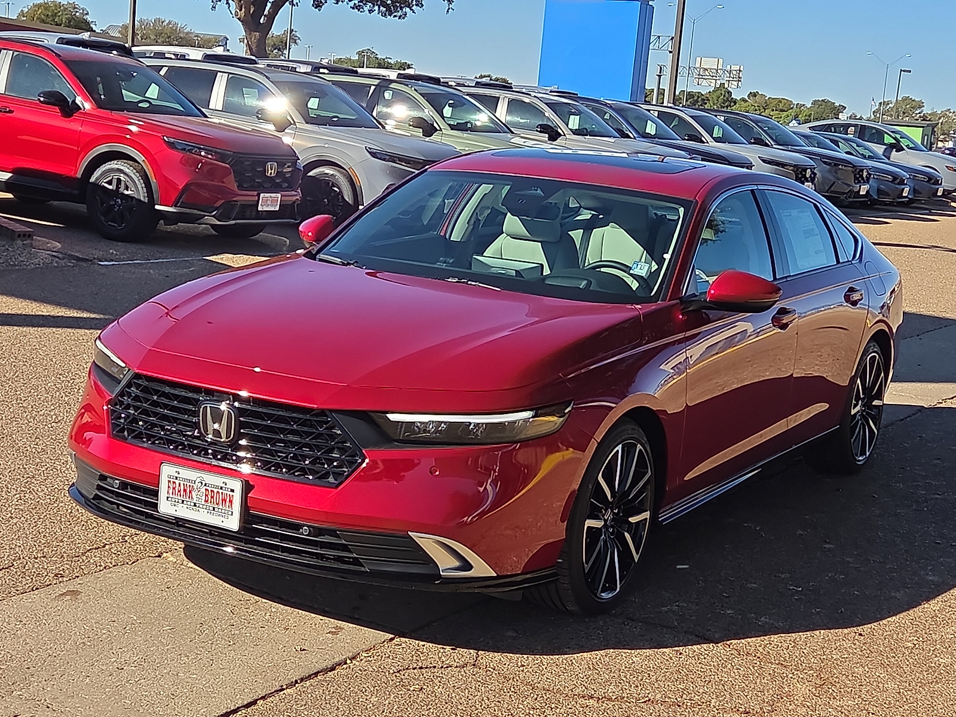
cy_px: 358
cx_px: 478
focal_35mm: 60
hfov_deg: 32.2
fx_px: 1657
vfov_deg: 24.4
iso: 25
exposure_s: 1/1429
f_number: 1.8
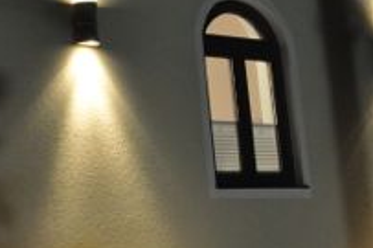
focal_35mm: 85
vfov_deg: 16.0
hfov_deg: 22.9
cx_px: -6
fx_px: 880
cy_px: 65
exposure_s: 1/30
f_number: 5.6
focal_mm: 24
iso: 3200
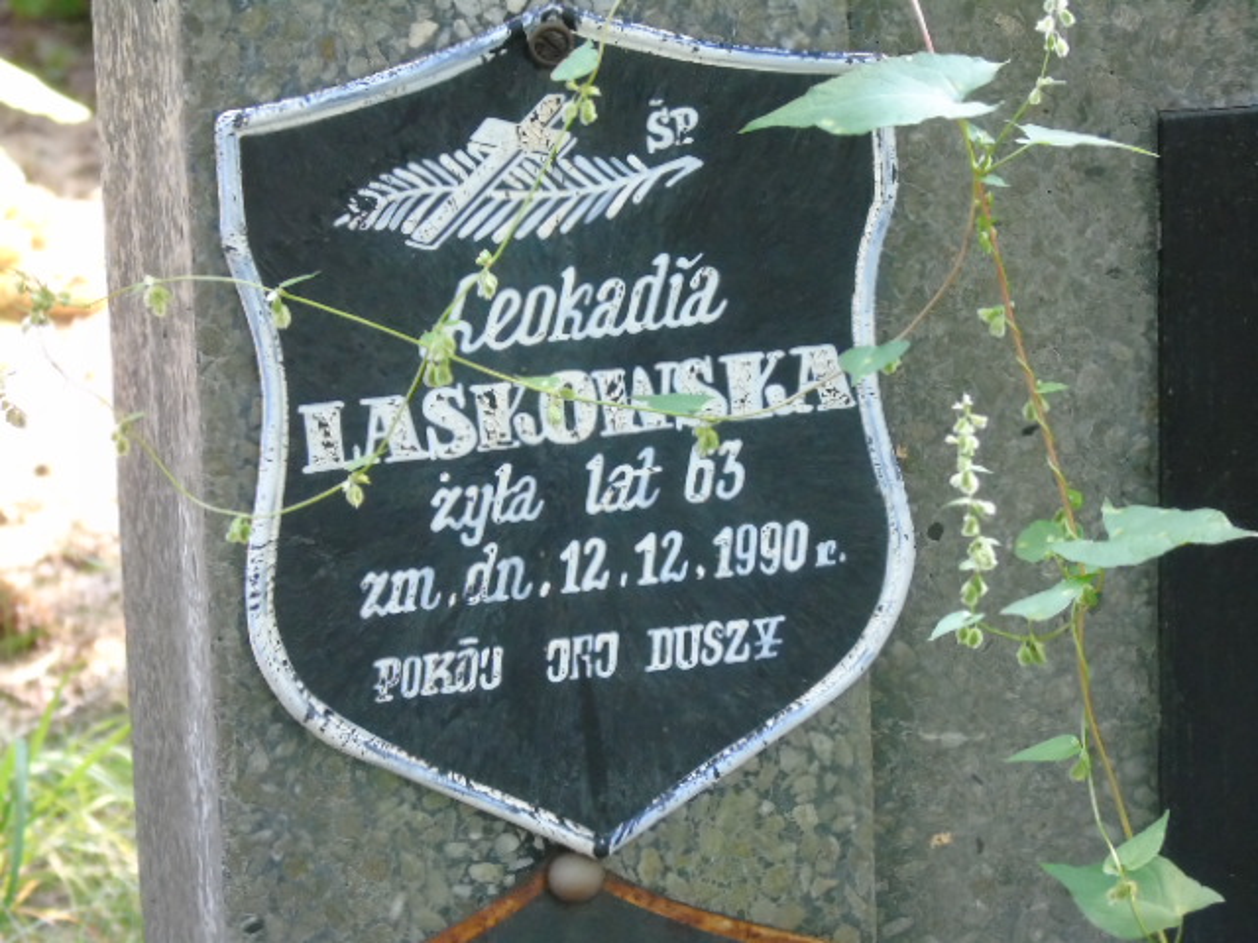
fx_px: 7704
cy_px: 472
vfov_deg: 7.0
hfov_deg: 9.3
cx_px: 629
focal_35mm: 212
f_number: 4.7
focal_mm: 38
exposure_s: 1/60
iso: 800
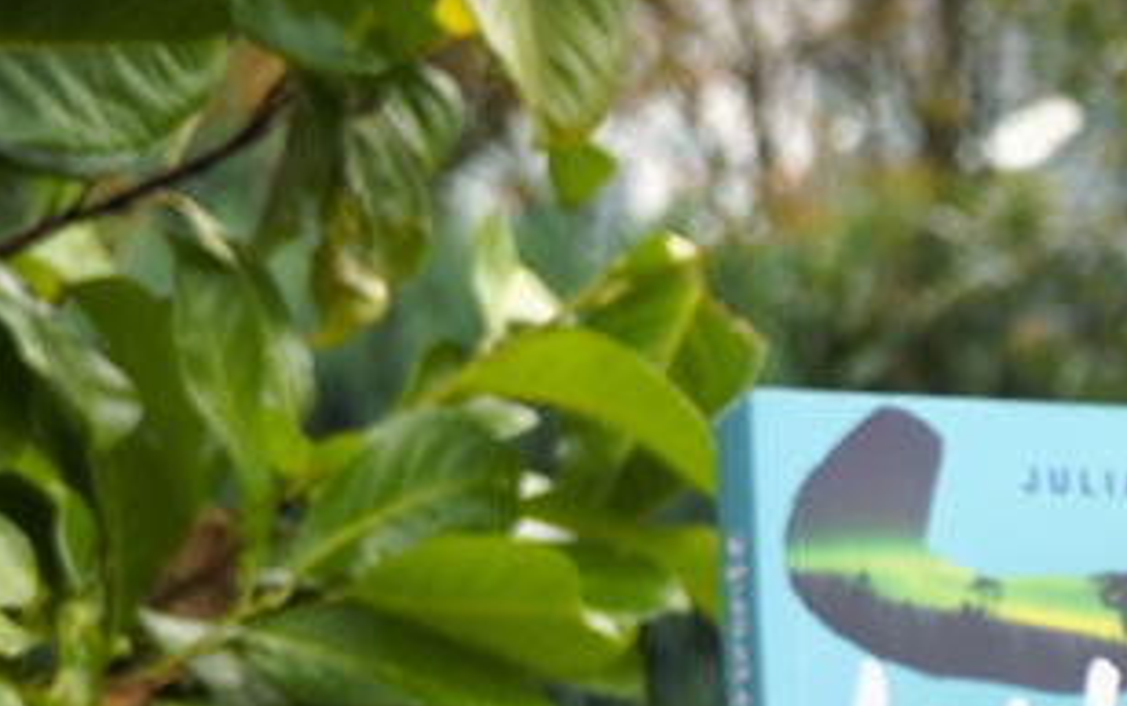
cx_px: 1954
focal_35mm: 238
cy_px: 1182
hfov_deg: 8.5
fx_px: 7315
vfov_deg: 5.5
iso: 125
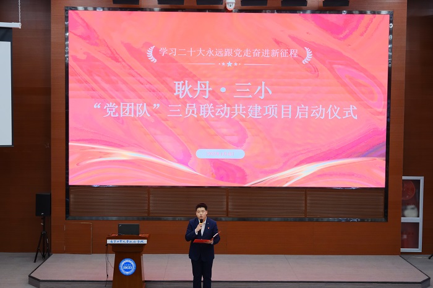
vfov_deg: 32.6
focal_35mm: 41
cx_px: 216
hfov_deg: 47.4
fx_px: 493
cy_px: 144
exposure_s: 1/250
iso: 6400
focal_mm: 27.5
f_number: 4
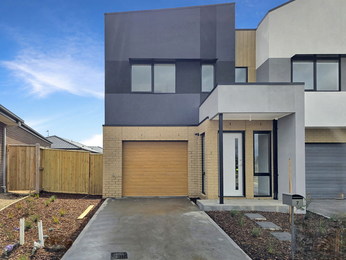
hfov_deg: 73.9
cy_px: 130
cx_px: 173
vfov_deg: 58.9
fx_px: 230
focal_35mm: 23
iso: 12
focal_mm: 6.3
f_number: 1.7
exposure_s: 1/2000
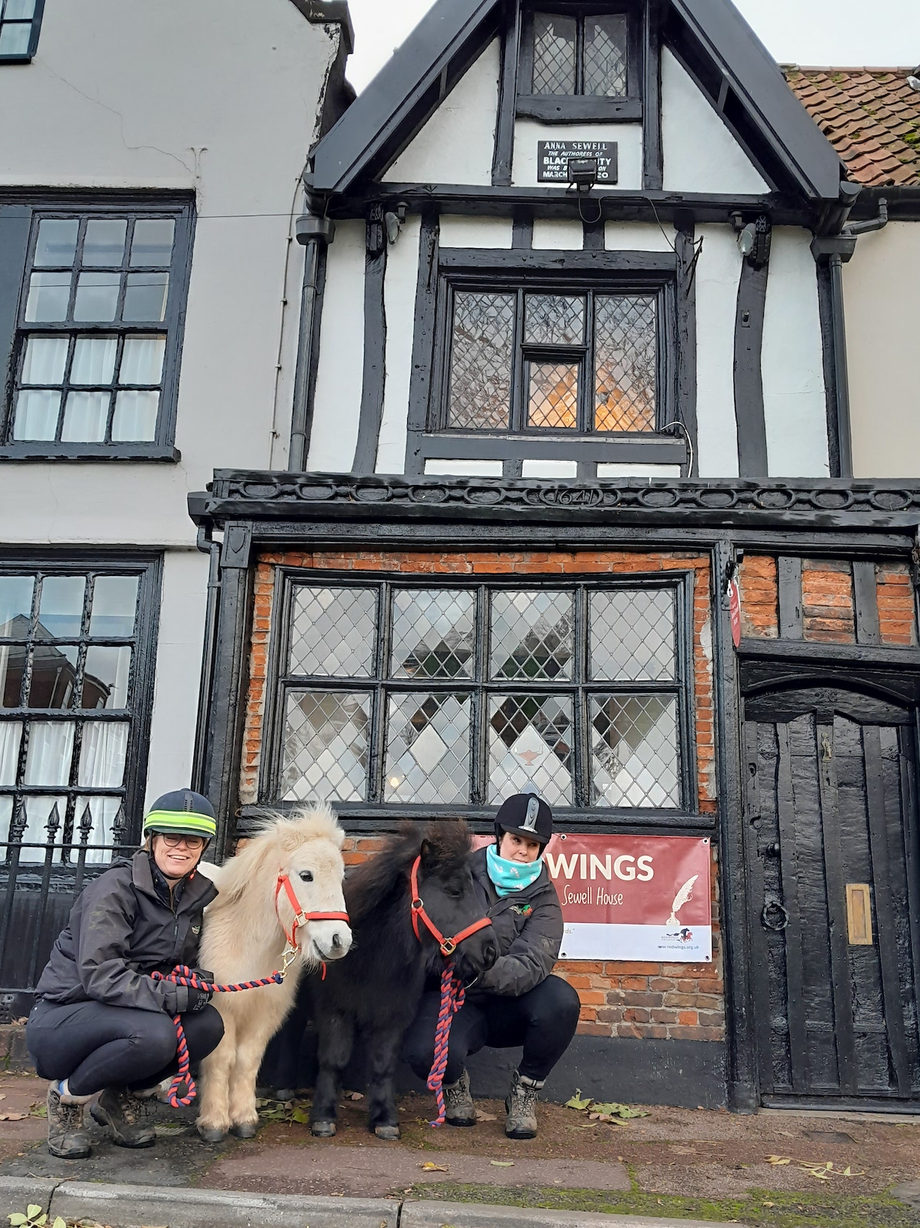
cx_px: 487
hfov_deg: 46.8
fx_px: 1063
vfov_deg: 60.0
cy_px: 636
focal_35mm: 30
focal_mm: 4
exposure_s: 1/100
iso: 50
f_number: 1.8
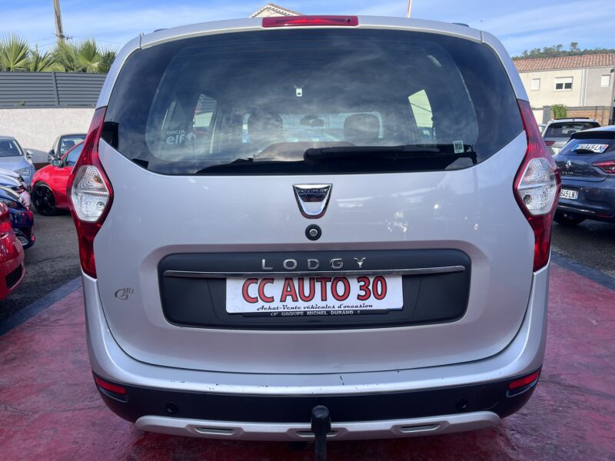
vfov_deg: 53.1
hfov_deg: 67.3
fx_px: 462
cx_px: 308
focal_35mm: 26
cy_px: 230
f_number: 1.6
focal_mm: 5.1
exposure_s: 1/913
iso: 50
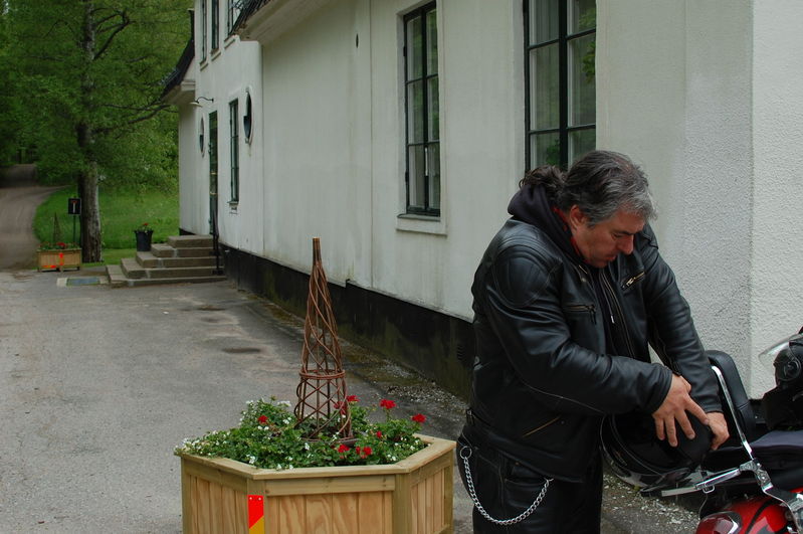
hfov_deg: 37.9
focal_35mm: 52
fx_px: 1170
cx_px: 402
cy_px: 267
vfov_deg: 25.7
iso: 200
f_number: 7.1
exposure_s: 1/200
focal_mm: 35
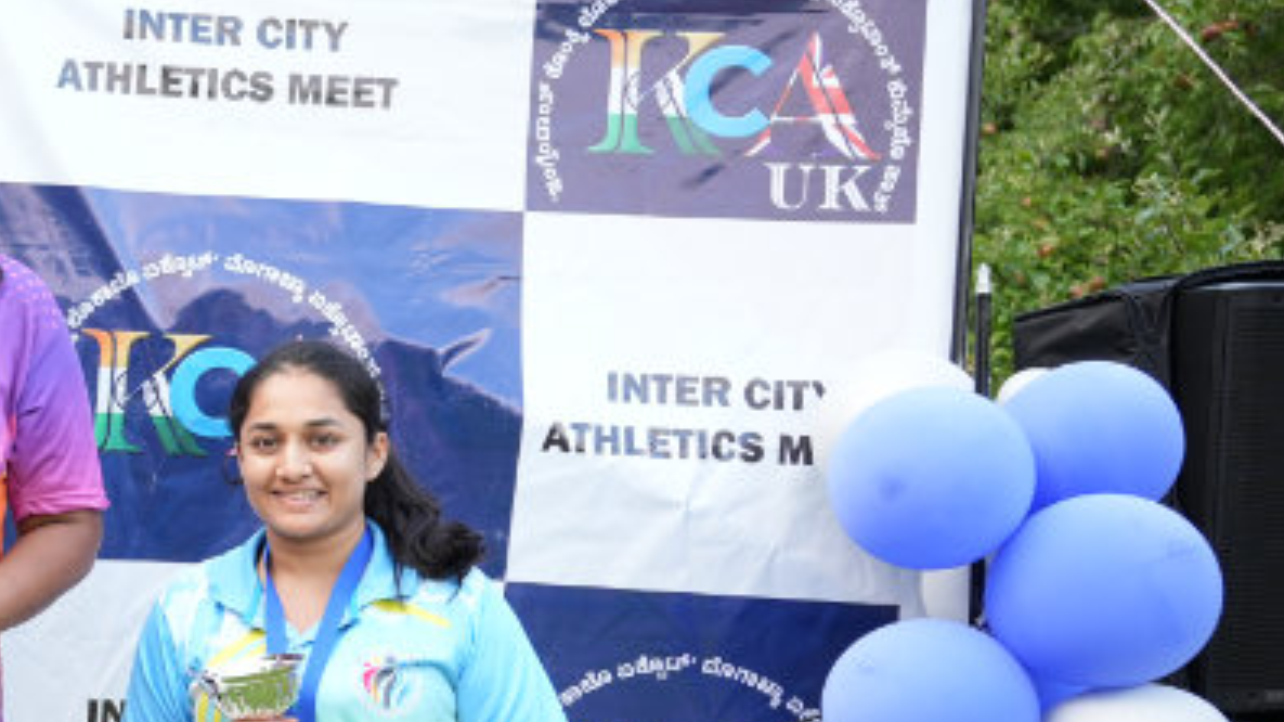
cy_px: 577
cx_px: -273
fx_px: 2213
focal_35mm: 65
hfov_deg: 28.1
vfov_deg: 18.4
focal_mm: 24
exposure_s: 1/250
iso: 250
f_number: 2.8
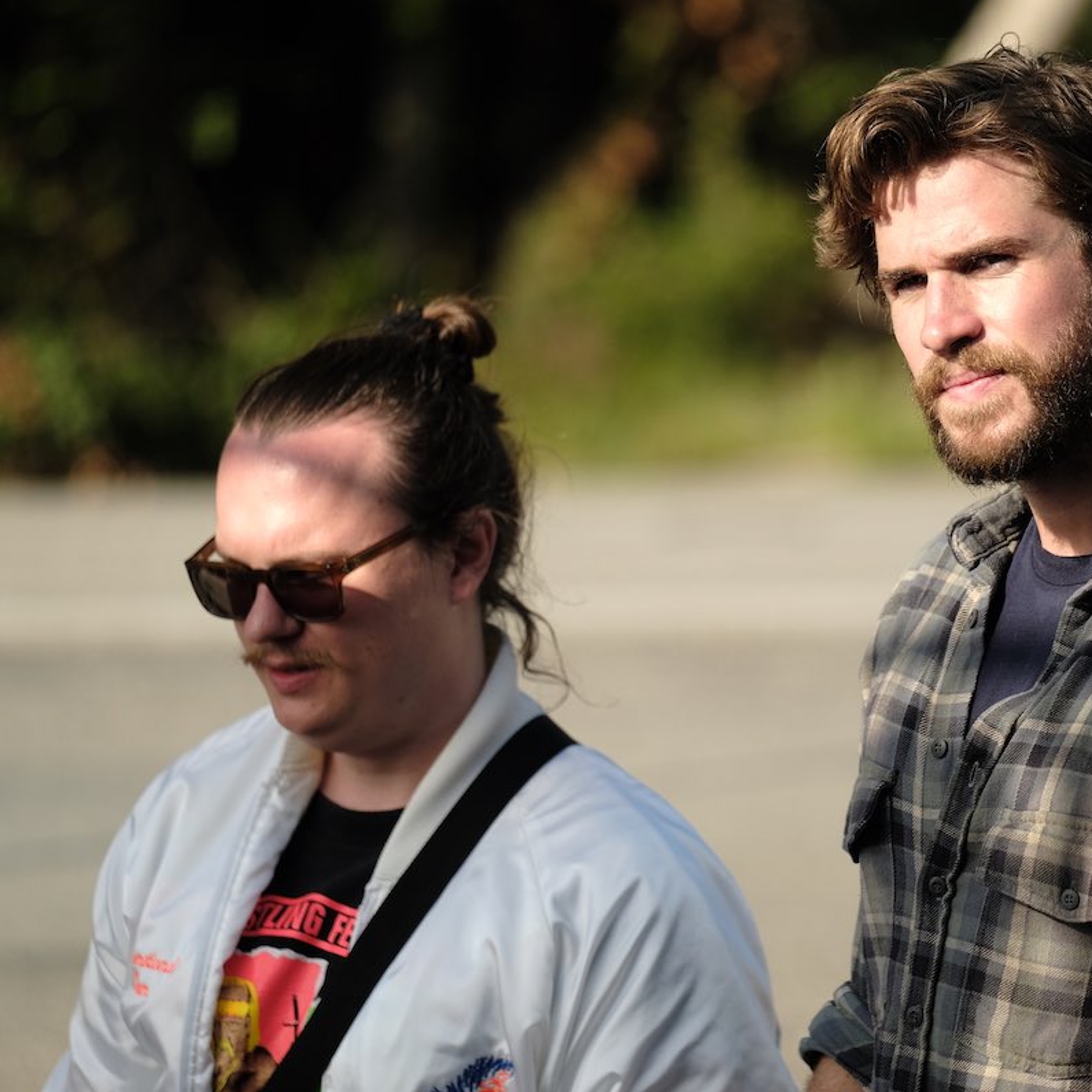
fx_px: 9601
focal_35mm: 269
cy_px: 546
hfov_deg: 6.5
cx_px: 715
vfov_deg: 6.5
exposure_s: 1/1100
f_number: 2.8
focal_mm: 140
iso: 400
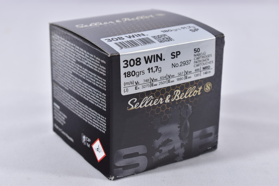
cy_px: 93
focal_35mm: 82
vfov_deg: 16.6
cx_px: 140
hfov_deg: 24.6
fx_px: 639
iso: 640
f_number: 5.6
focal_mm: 55
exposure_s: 1/50
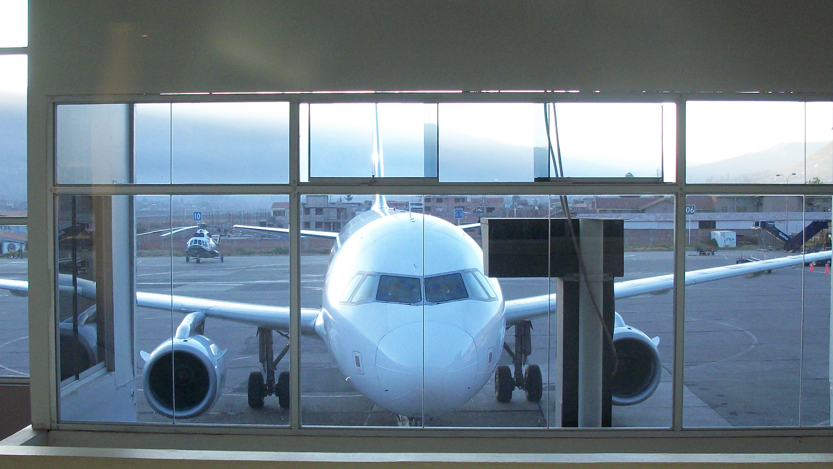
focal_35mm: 54
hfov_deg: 38.5
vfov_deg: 22.2
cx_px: 380
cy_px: 280
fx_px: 1193
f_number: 3.1
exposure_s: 1/30
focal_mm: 6.3
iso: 157
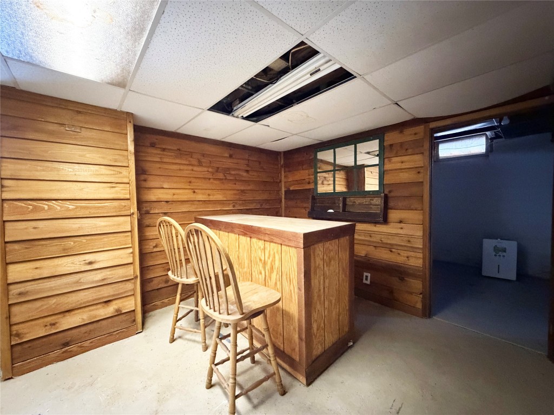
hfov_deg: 102.1
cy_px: 208
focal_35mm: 14
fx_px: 224
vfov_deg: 85.7
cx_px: 277
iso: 1250
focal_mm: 2.22
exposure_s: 1/40
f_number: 2.2
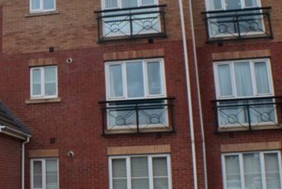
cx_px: 28
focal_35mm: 72
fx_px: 564
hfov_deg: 27.1
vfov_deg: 19.0
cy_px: 80
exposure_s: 1/200
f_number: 10
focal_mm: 24
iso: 400
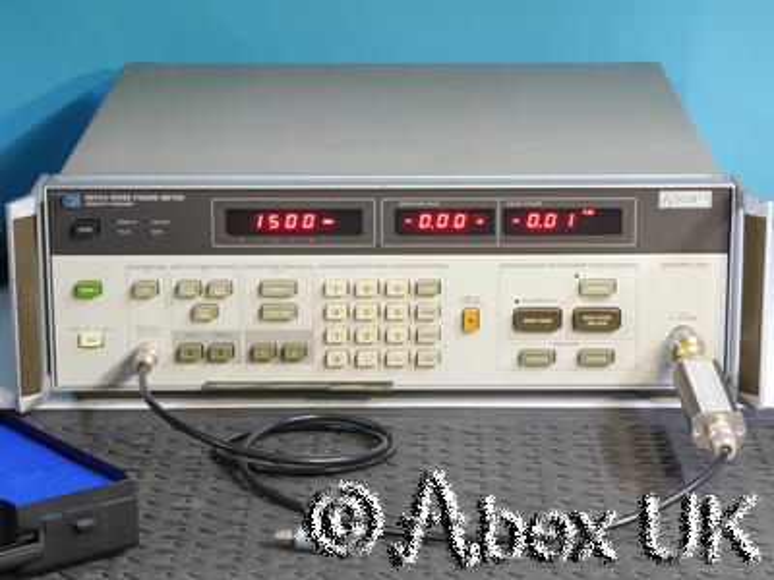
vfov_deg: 13.5
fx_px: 2460
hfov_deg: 17.9
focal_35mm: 110
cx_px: 387
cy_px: 290
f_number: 16
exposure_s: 2
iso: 400
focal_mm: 55
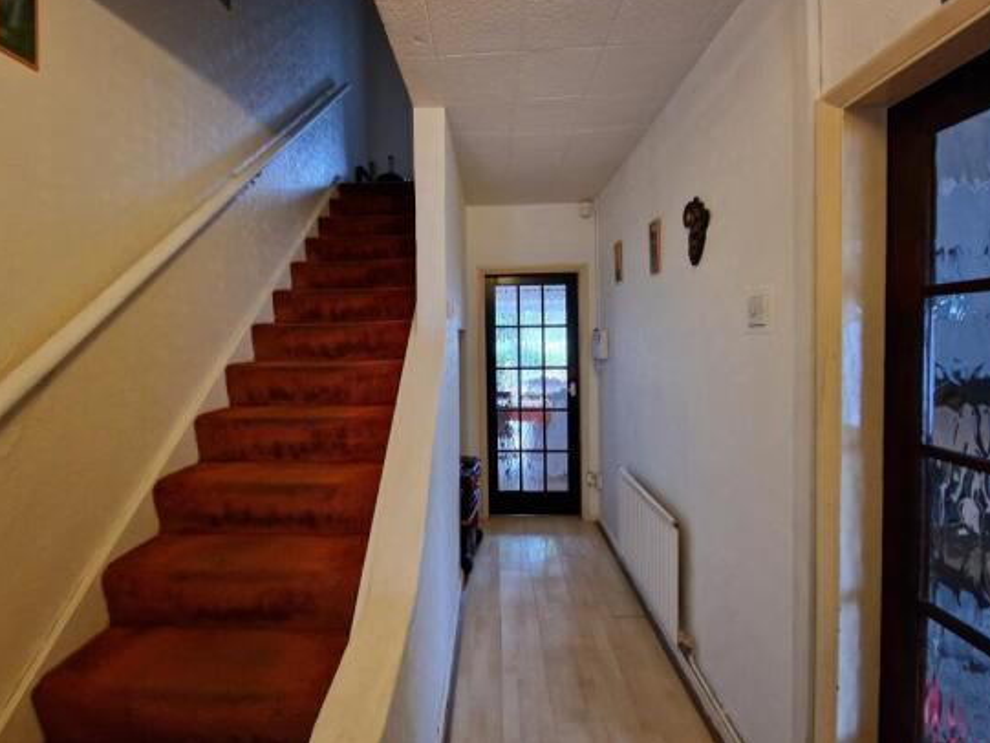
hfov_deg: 101.9
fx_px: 400
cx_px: 468
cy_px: 347
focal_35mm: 14
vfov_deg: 85.6
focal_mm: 2.2
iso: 640
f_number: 2.2
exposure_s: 1/25
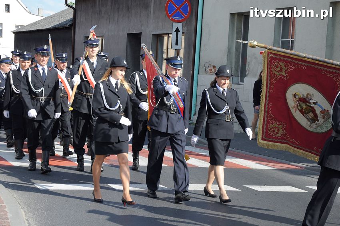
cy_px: 113
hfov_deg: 23.4
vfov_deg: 15.7
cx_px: 170
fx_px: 821
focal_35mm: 87
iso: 400
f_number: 7.1
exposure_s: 1/800
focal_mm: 58
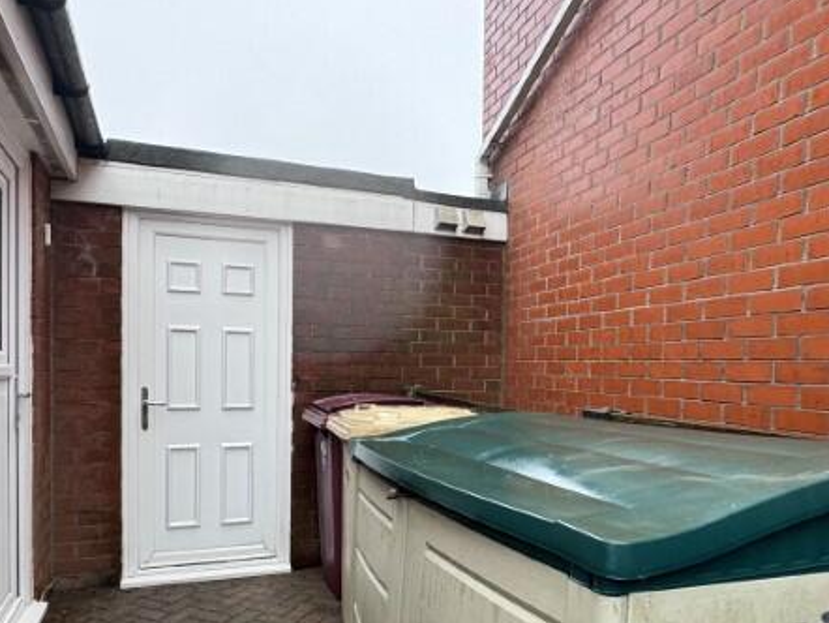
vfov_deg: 51.0
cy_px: 383
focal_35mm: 27
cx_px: 430
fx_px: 647
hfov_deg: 65.3
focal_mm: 2.22
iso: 40
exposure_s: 1/109
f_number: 2.2
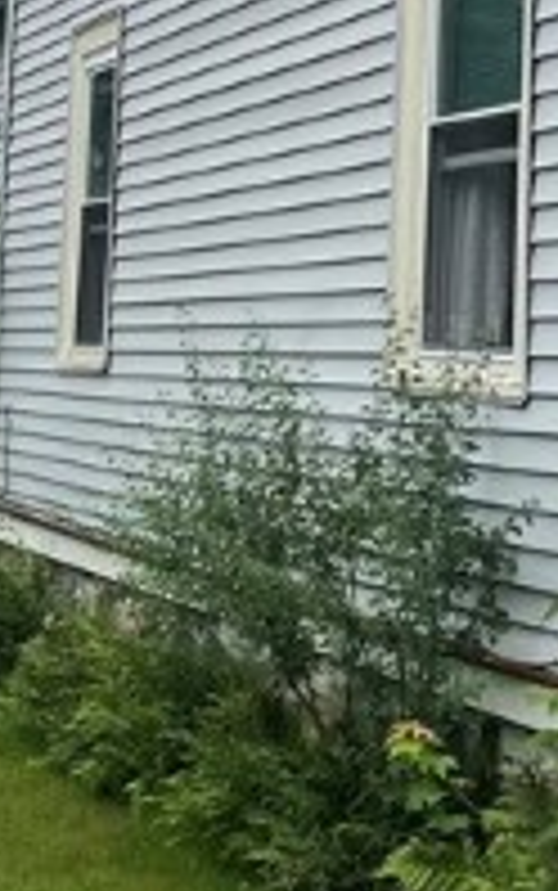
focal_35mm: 107
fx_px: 2600
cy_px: 58
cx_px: 360
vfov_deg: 19.0
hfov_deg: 12.2
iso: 32
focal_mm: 4.2
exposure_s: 1/3509
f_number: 1.6
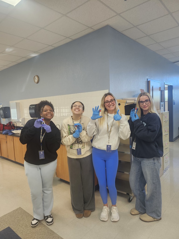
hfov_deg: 58.9
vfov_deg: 73.9
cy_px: 120
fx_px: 159
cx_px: 90
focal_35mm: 23
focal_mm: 5.54
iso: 320
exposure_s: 1/120
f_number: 1.8
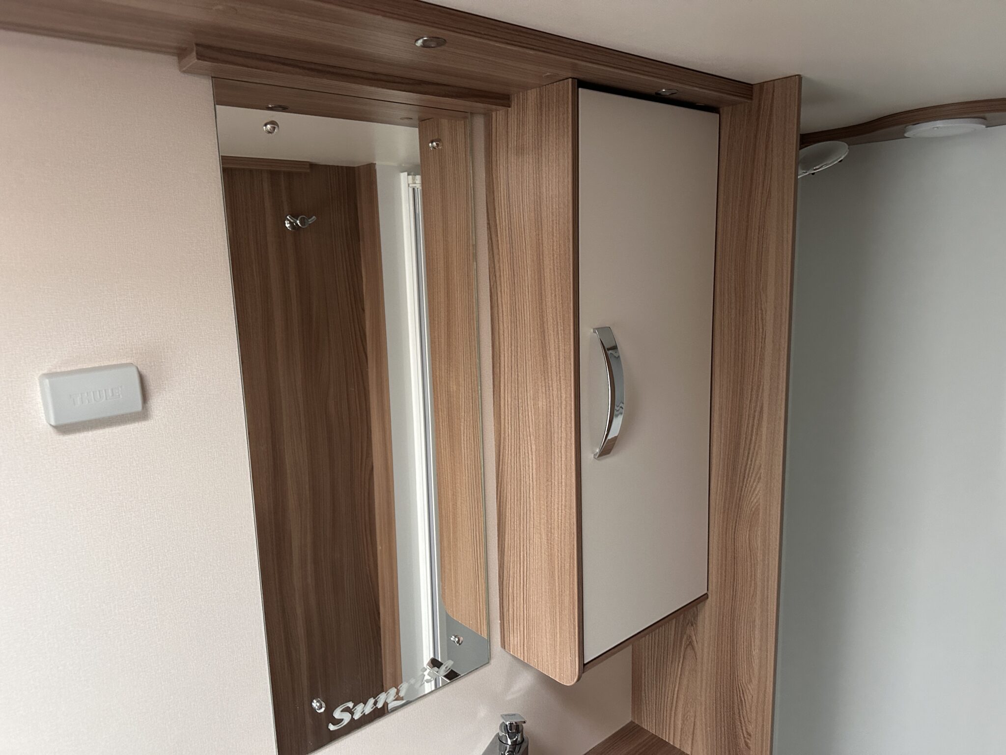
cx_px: 503
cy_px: 378
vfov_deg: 56.8
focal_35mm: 24
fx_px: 697
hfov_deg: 71.6
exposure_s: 1/60
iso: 400
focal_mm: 6.86
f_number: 1.78
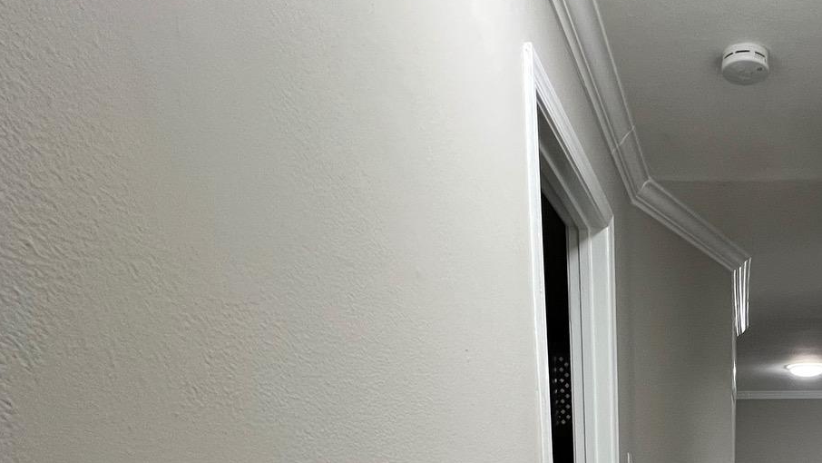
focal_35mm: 32
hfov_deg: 53.5
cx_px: 738
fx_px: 698
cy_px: 611
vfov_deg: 29.2
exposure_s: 1/60
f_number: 1.8
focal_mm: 1.57
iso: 200
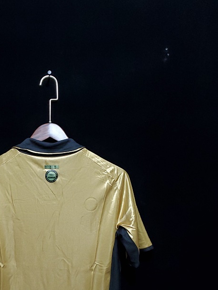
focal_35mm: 46
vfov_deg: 38.9
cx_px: 52
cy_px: 250
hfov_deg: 30.9
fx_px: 386
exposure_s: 1/20
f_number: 1.5
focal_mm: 4.3
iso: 200
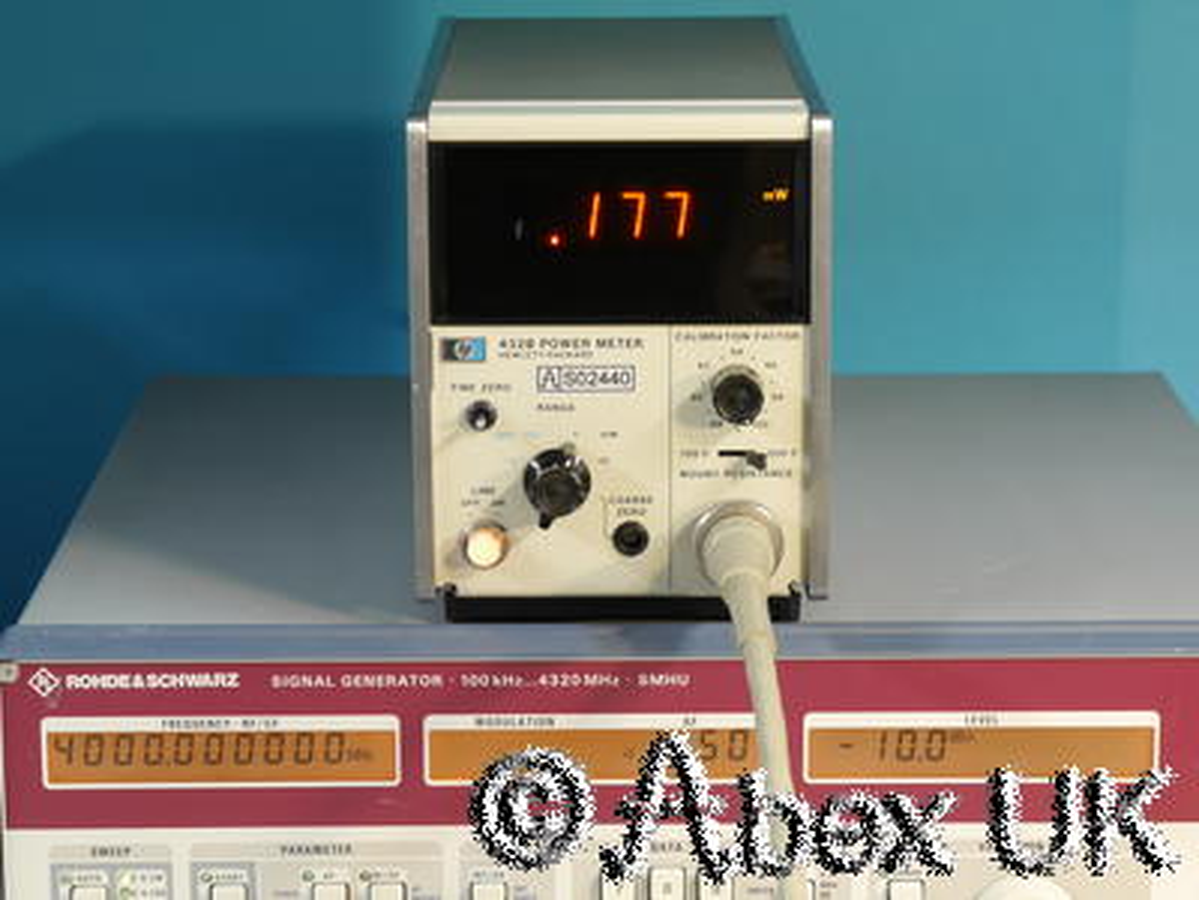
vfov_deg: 13.5
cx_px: 600
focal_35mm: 110
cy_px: 450
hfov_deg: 17.9
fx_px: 3810
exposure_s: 1/2
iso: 200
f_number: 8
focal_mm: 55
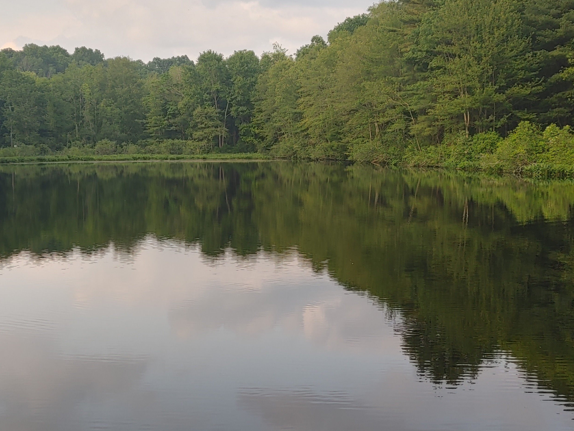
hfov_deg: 33.7
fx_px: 945
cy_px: 231
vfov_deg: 25.7
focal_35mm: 57
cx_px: 250
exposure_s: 1/660
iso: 50
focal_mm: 5.58
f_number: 1.8
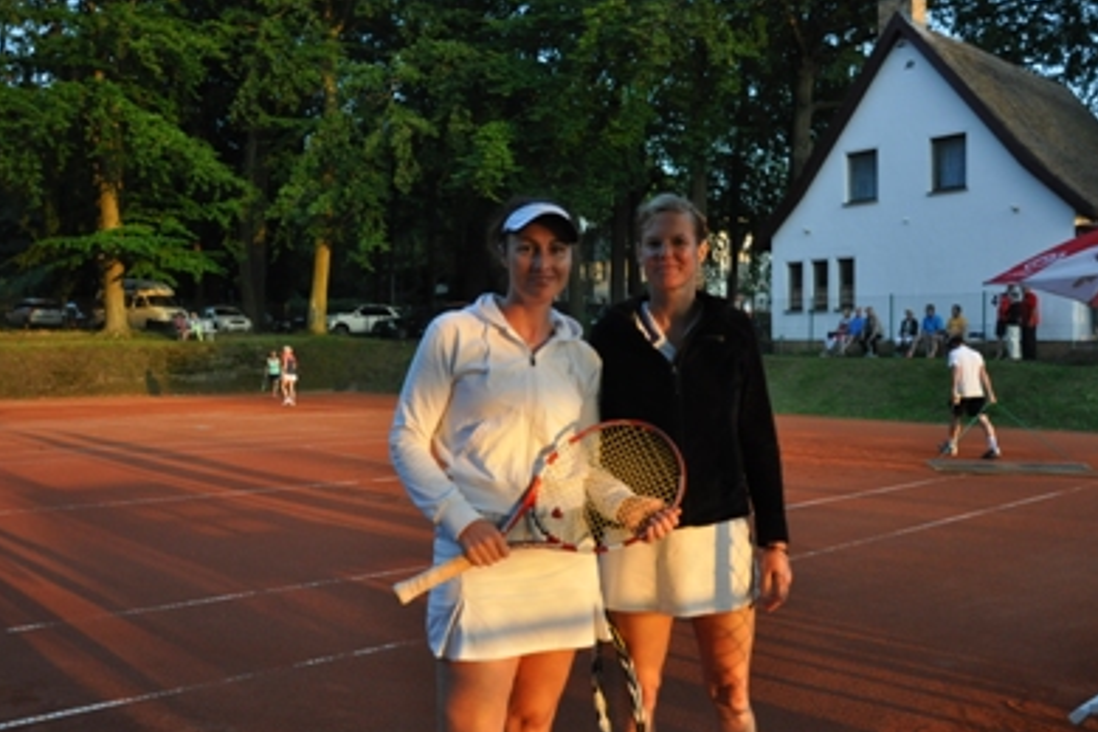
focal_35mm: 31
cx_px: 563
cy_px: 394
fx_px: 945
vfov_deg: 42.3
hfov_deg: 60.3
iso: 800
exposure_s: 1/500
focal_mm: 18
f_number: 3.5
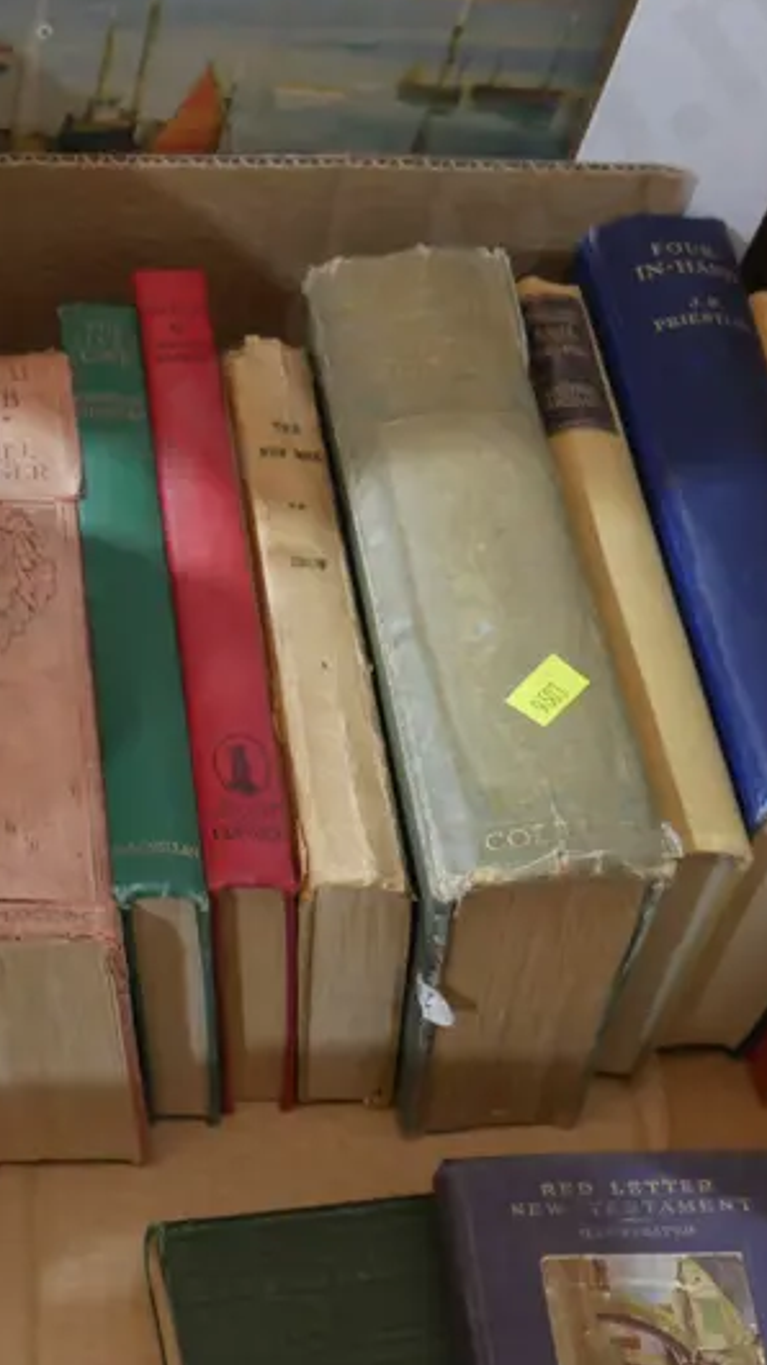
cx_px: -172
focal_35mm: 59
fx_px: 2134
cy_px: 717
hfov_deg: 19.1
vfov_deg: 35.4
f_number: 3.5
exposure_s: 1/60
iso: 1250
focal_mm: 14
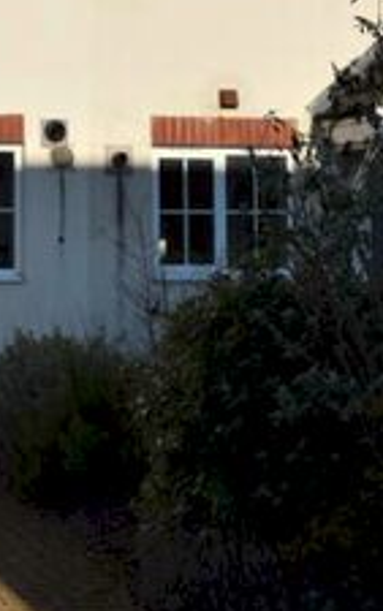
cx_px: -49
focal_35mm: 95
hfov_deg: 13.5
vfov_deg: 21.5
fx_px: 1584
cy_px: 88
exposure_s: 1/320
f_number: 9
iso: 100
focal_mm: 20
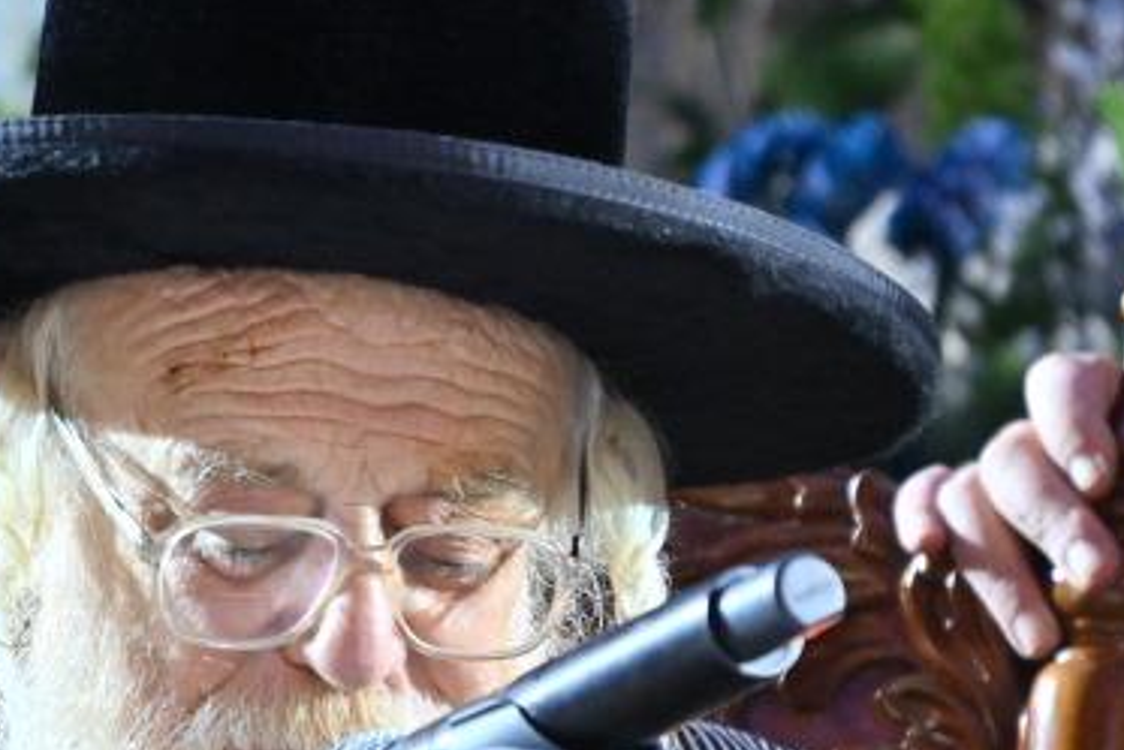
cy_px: 627
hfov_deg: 2.5
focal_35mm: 823
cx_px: 151
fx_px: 25704
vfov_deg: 1.7
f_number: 2.8
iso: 640
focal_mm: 200
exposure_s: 1/320
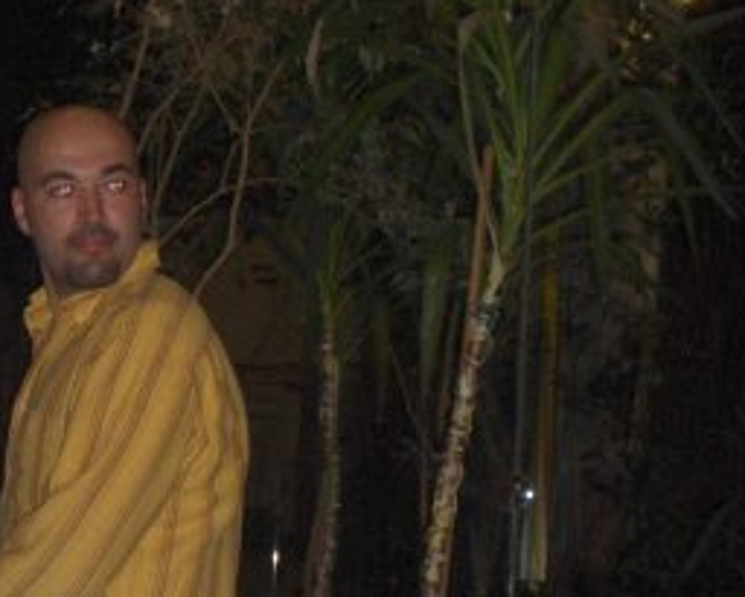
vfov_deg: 10.8
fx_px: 3132
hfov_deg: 13.5
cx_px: 116
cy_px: 492
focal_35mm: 142
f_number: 3.5
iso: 200
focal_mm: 10.19
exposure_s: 1/90
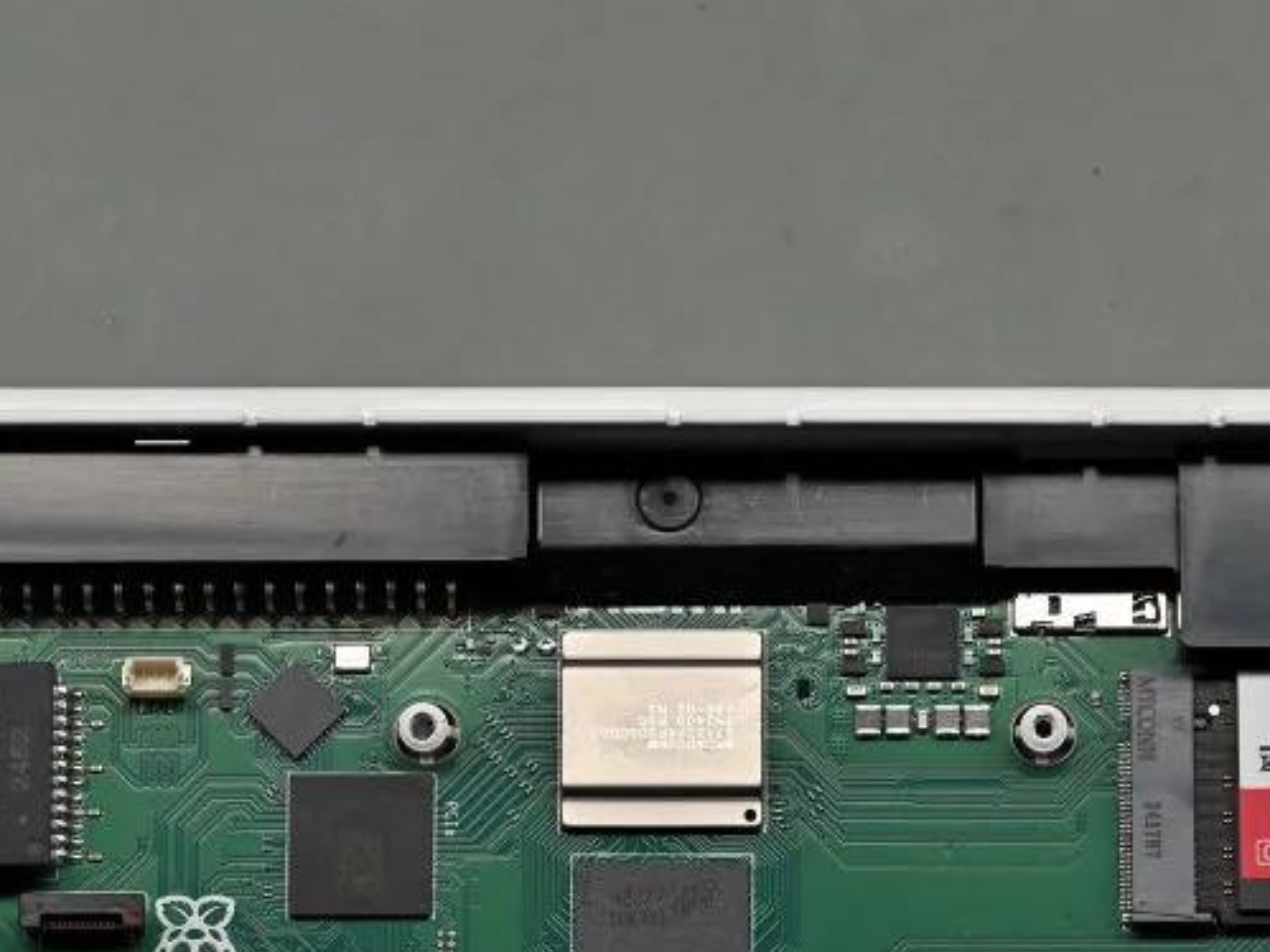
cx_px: 766
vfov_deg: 6.1
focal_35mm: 243
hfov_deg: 8.1
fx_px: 8913
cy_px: 691
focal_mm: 105
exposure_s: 1/80
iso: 640
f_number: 10
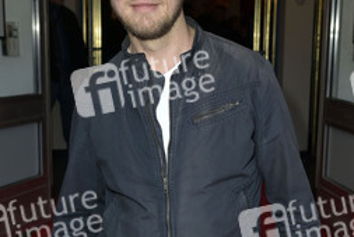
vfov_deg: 22.6
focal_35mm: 60
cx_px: 183
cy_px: 154
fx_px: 590
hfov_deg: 33.4
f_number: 5.6
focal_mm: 38
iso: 640
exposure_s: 1/160
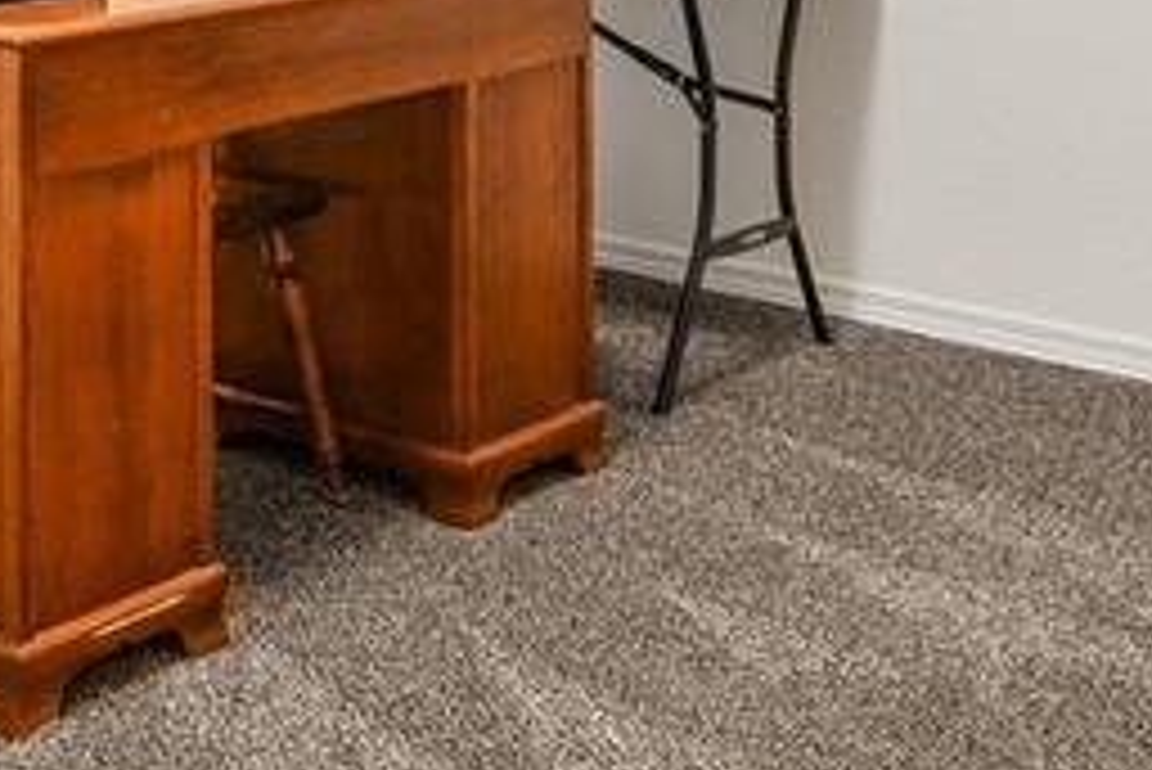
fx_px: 2177
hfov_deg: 29.4
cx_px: 364
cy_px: -302
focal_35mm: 68
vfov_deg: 18.3
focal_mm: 17
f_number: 9
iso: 100
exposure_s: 1.6
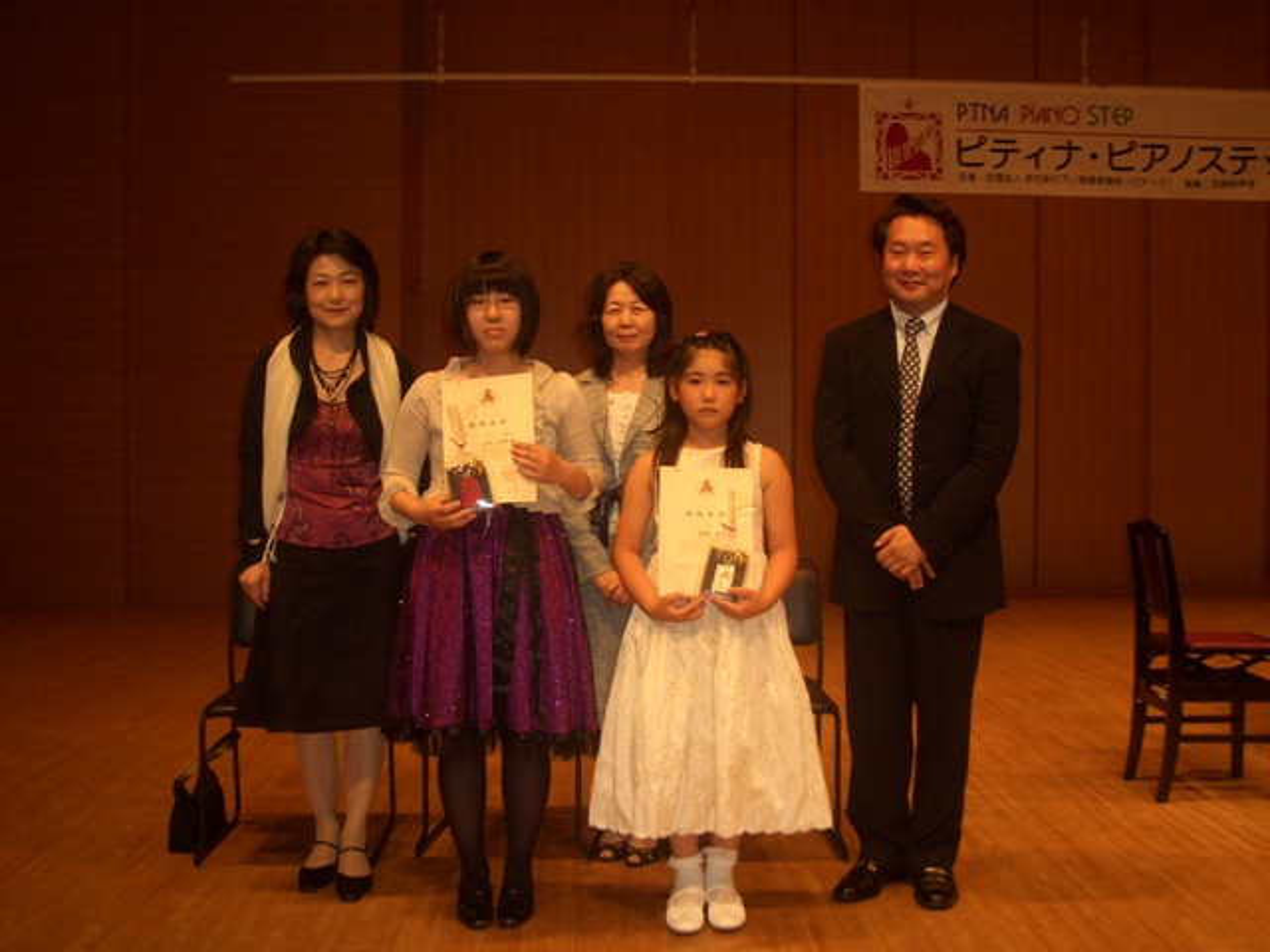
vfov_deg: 35.1
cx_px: 635
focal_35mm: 41
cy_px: 476
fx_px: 1504
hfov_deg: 45.8
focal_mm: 6.8
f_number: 2.8
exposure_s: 1/60
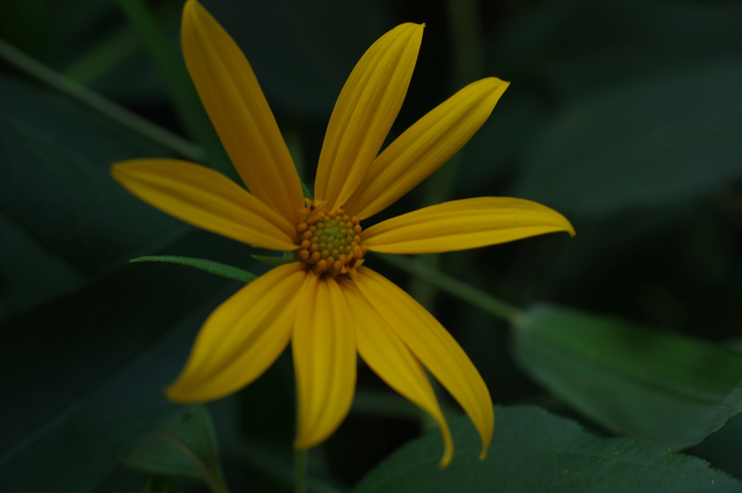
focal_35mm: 52
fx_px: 1070
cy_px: 246
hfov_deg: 38.2
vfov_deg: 25.9
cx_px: 371
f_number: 5.6
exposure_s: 1/100
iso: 200
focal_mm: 35
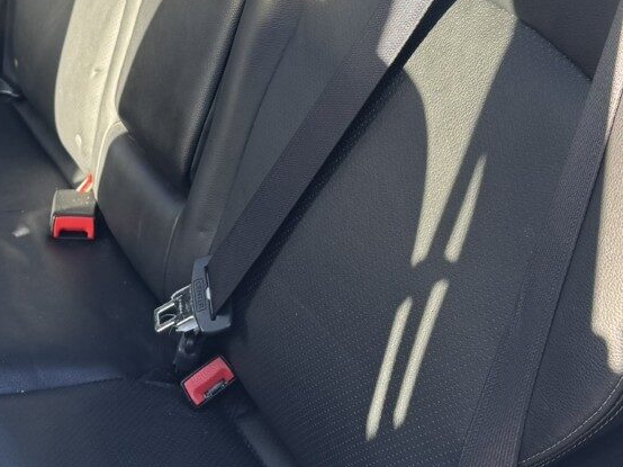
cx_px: 224
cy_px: 23
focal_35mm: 65
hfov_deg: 29.7
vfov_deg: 21.9
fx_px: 1169
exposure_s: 1/172
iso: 80
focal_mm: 6.76
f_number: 1.78
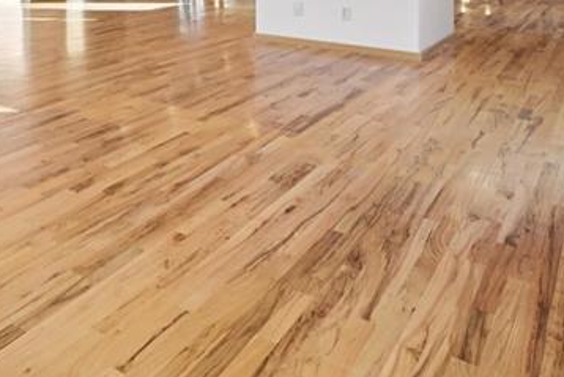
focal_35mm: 40
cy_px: -93
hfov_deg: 42.6
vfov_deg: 28.4
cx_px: 16
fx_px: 627
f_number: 11
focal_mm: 14
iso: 110
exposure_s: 1/15
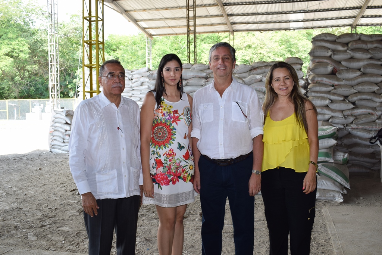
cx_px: 191
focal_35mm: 38
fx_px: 398
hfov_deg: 51.3
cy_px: 128
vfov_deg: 35.5
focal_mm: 25
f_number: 6.3
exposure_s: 1/60
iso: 200
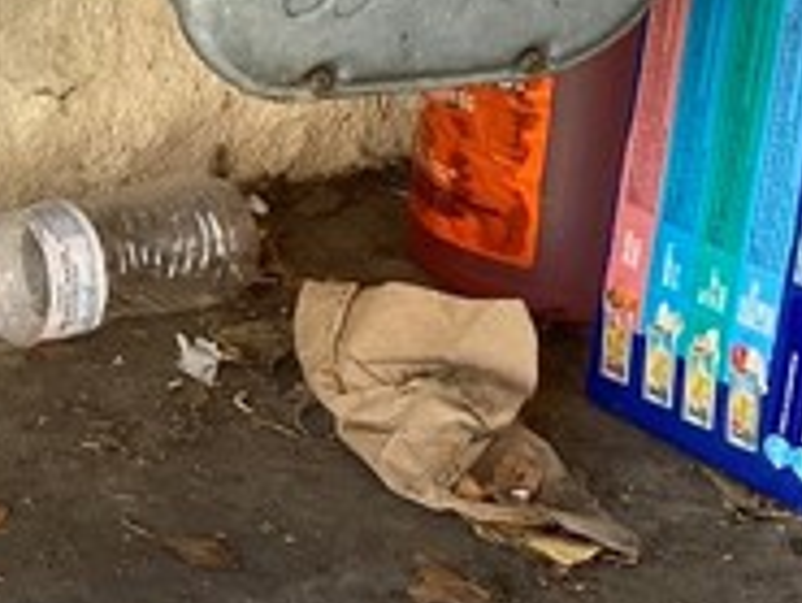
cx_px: -616
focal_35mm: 144
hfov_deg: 12.6
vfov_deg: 10.2
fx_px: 3338
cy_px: -126
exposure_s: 1/140
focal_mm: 4.25
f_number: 1.8
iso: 32
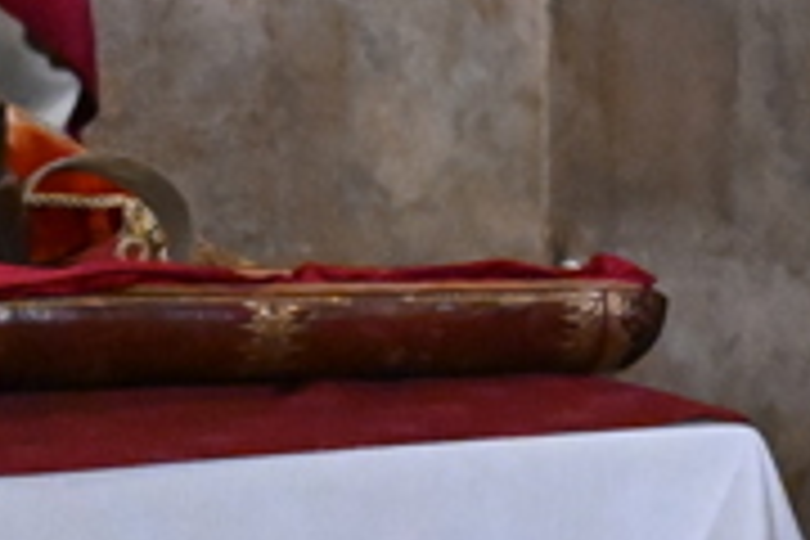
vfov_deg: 5.6
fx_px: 5512
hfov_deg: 8.4
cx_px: 54
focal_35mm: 245
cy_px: -184
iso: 10000
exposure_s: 1/320
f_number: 3.5
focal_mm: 43
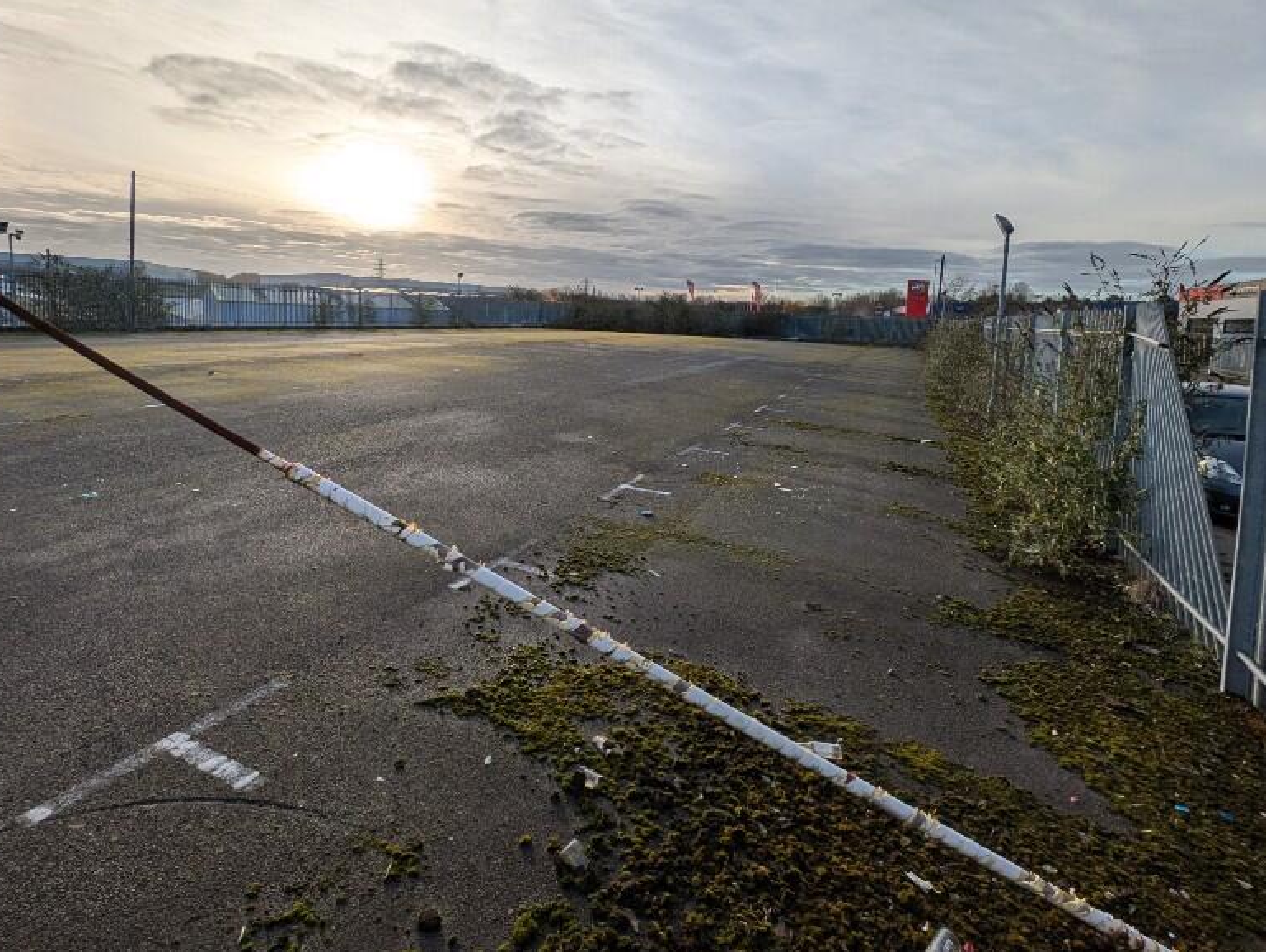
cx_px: 636
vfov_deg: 76.9
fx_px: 586
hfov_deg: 94.4
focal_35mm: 16
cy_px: 358
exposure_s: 1/2825
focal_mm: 2.23
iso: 39
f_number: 1.95
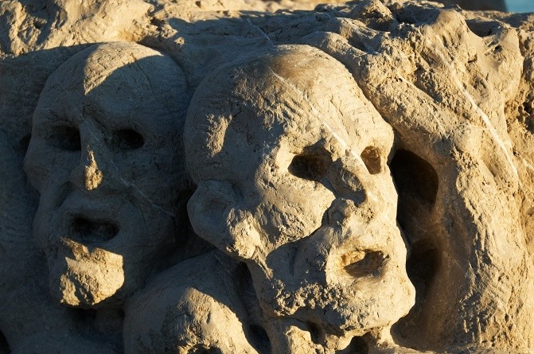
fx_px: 1007
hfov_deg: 29.7
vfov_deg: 19.9
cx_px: 256
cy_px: 195
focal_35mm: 68
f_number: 4.2
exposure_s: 1/750
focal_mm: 38
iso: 200
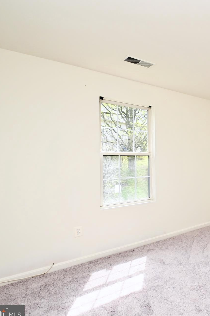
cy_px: 154
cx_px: 222
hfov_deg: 43.3
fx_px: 210
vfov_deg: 73.7
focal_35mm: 24
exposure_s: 1/160
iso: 320
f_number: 7.1
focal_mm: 10
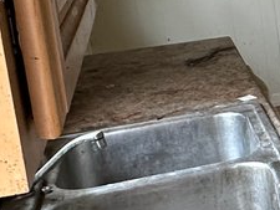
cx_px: 498
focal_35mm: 94
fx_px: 761
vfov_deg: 15.6
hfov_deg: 17.2
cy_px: 24
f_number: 2.2
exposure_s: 1/99
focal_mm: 2.22
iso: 250
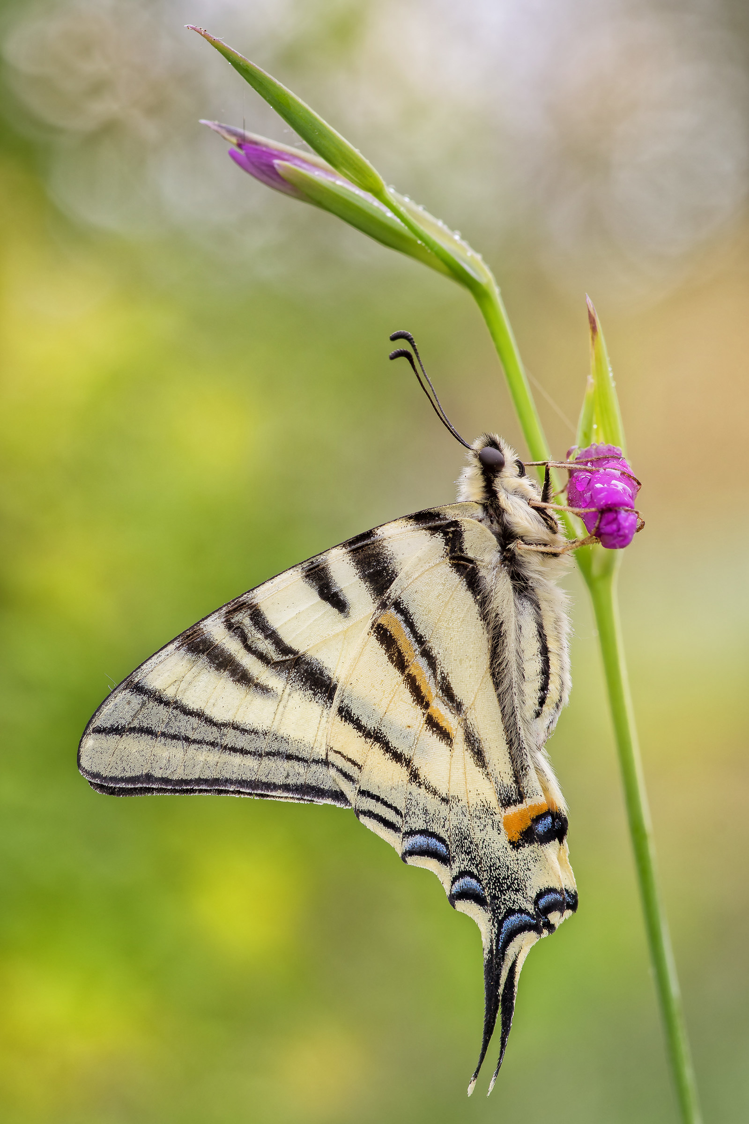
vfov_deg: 13.7
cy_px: 562
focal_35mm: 150
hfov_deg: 9.1
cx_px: 374
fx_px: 4683
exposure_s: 1/25
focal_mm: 100
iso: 100
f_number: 9
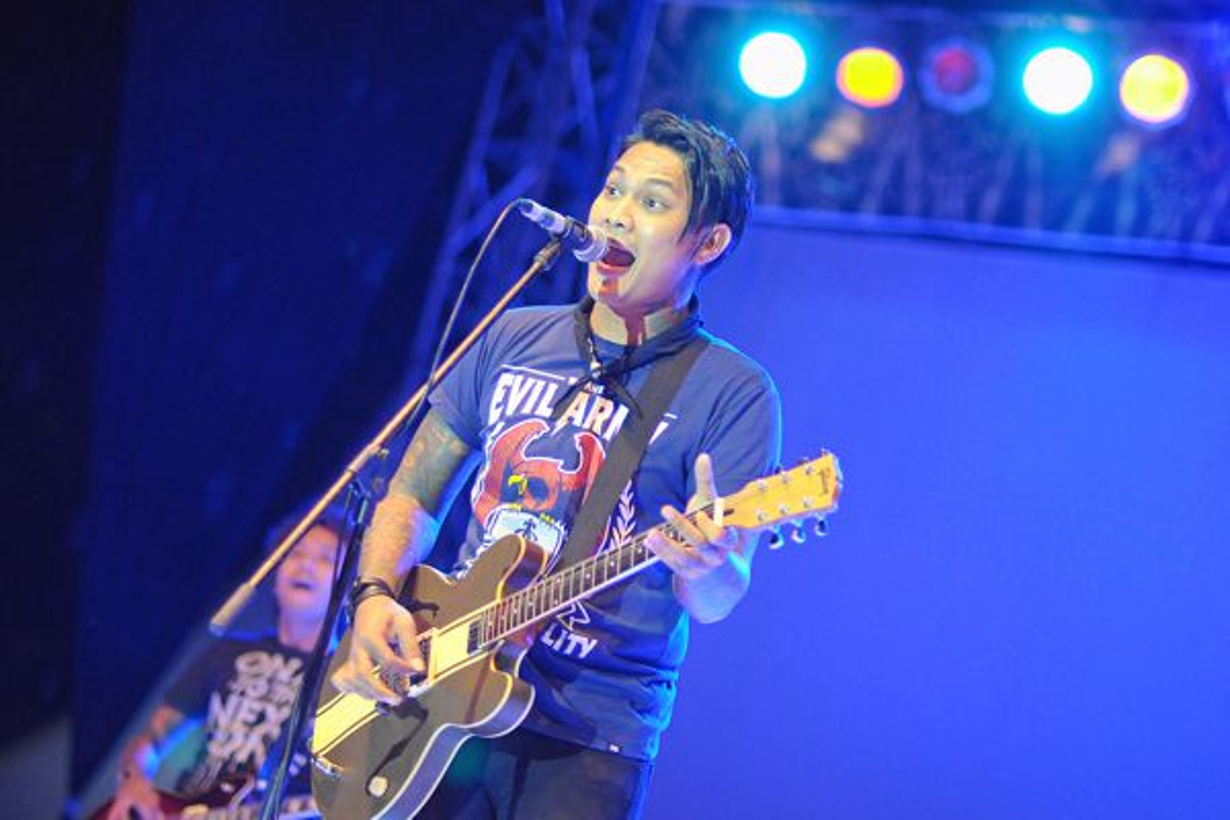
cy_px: 410
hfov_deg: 16.1
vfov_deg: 10.8
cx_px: 615
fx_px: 4356
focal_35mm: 128
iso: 1600
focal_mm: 85
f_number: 2
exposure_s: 1/200
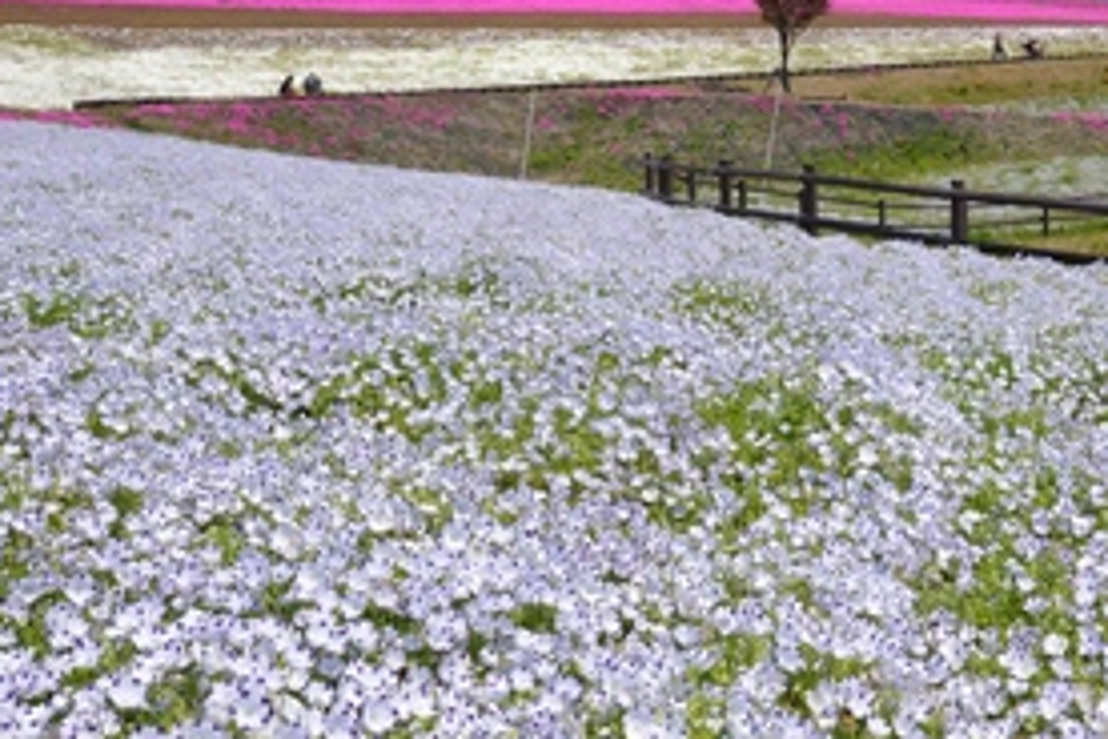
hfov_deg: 37.9
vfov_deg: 26.4
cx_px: 839
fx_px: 1570
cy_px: 263
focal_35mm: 51
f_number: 16
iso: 160
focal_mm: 22
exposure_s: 1/80
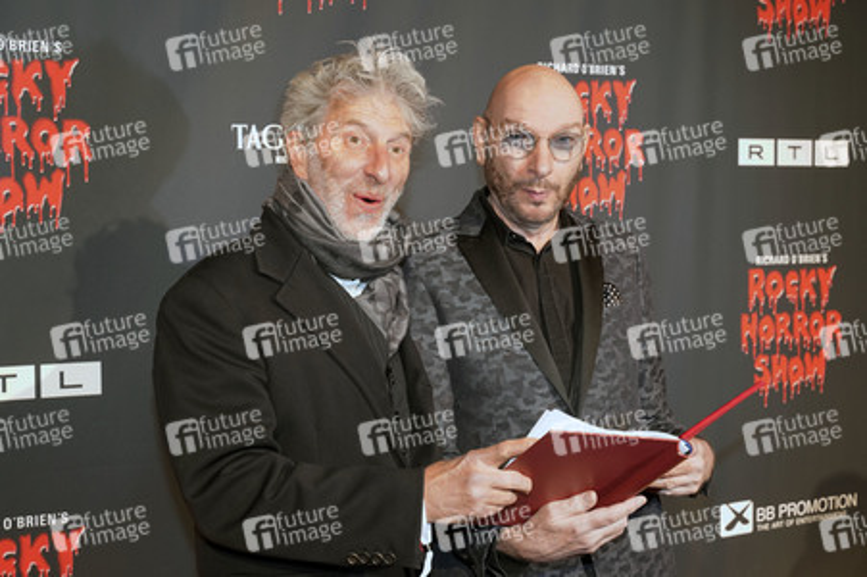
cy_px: 288
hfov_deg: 39.6
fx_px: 1203
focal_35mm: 50
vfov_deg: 27.0
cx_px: 434
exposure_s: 1/80
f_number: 5.6
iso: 1600
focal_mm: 50
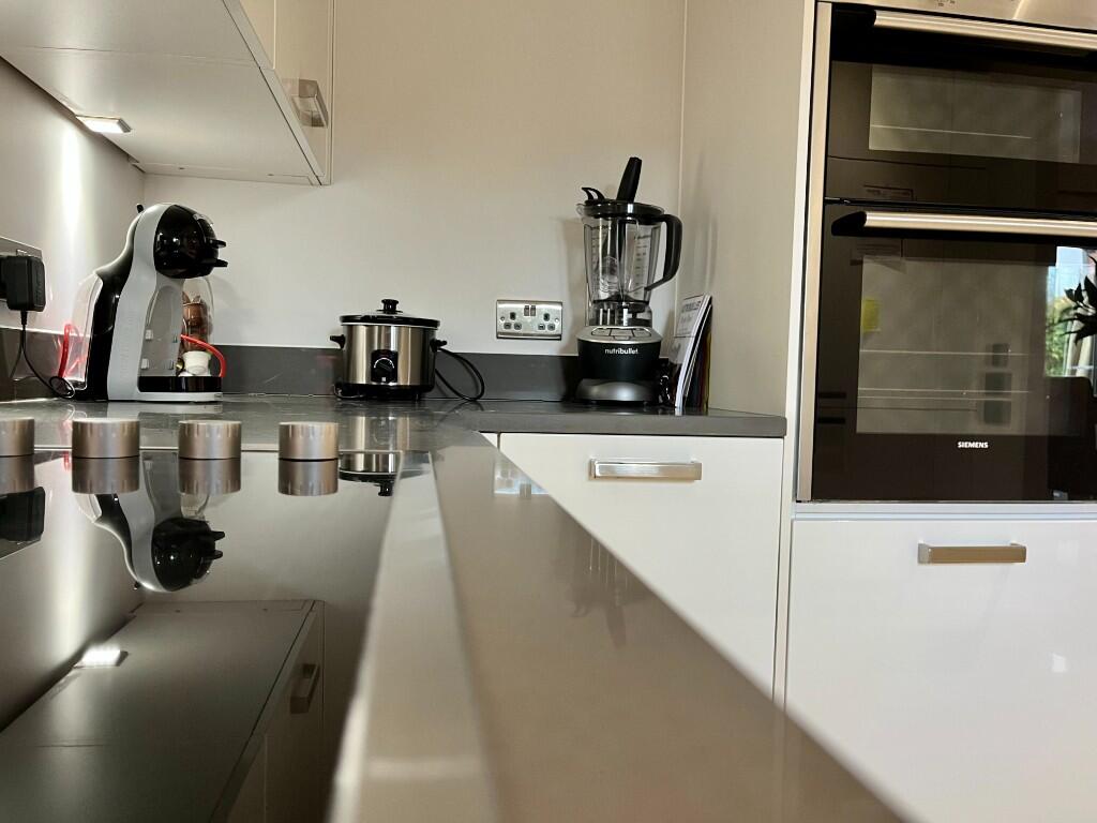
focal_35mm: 26
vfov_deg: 53.1
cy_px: 412
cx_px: 548
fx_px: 824
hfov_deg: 67.3
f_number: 1.6
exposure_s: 1/50
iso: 100
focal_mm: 5.1
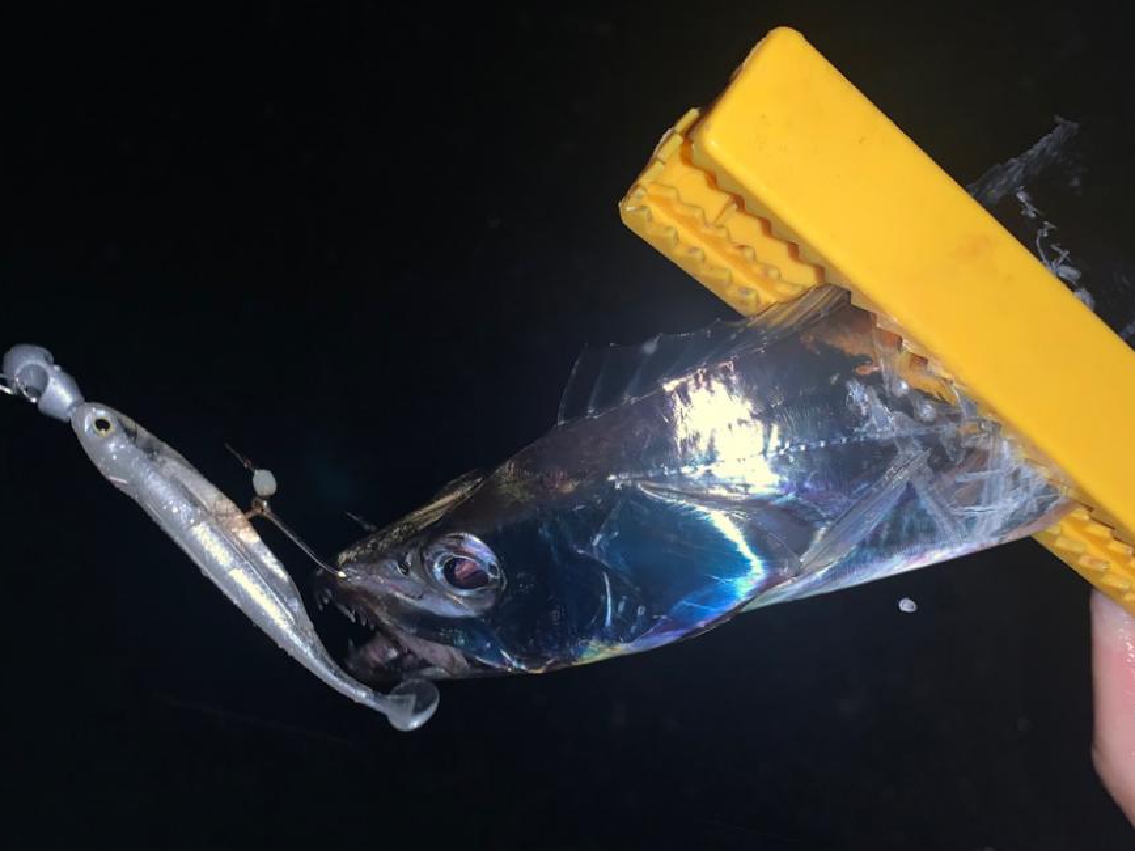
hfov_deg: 59.8
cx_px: 626
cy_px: 405
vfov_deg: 46.8
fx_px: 984
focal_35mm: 30
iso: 32
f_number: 1.8
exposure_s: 1/48
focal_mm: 4.25
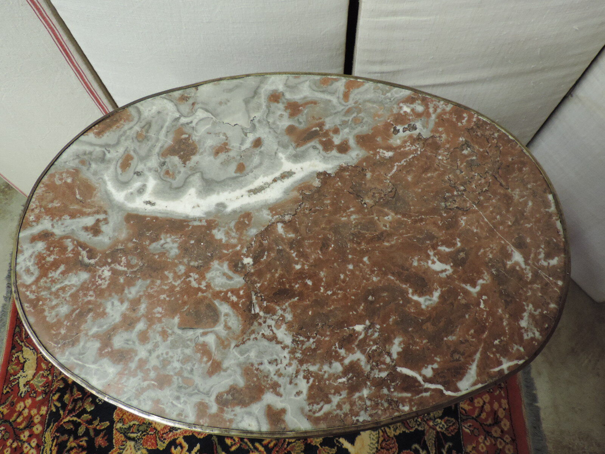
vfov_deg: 49.7
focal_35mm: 28
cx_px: 302
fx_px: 489
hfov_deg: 63.4
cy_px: 227
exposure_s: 1/25
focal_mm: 4.9
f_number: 3.1
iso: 400
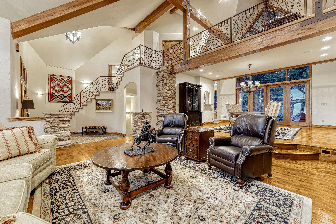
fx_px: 131
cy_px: 112
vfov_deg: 81.2
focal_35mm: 14
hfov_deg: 104.3
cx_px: 168
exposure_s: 2.5
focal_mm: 14
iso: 400
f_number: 8
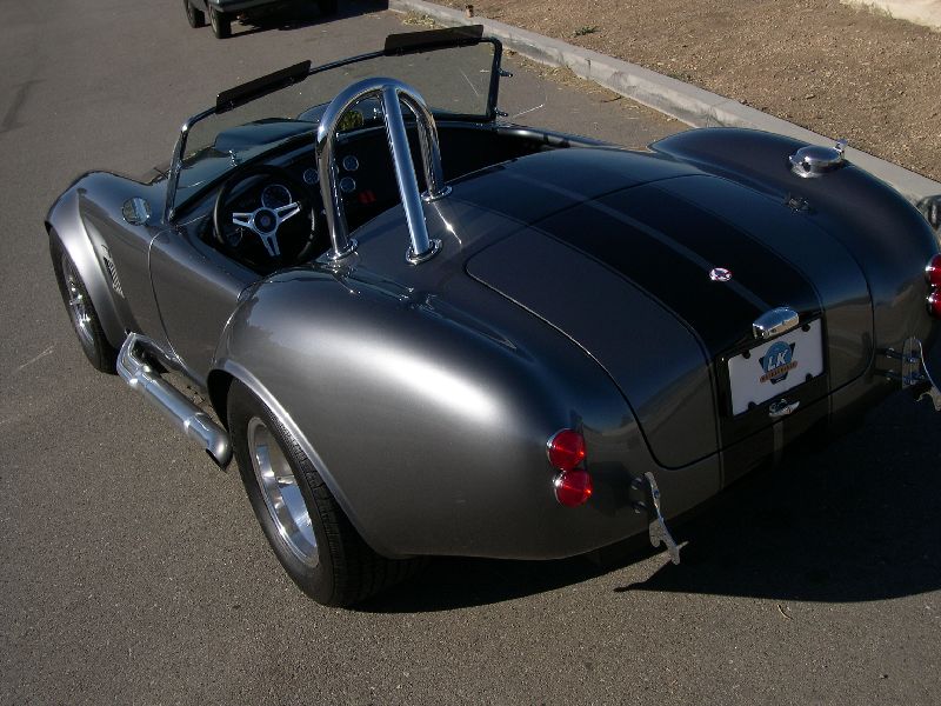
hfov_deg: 44.8
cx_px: 470
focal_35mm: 42
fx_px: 1142
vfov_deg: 34.3
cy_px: 353
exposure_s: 1/285
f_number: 8
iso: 100
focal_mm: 9
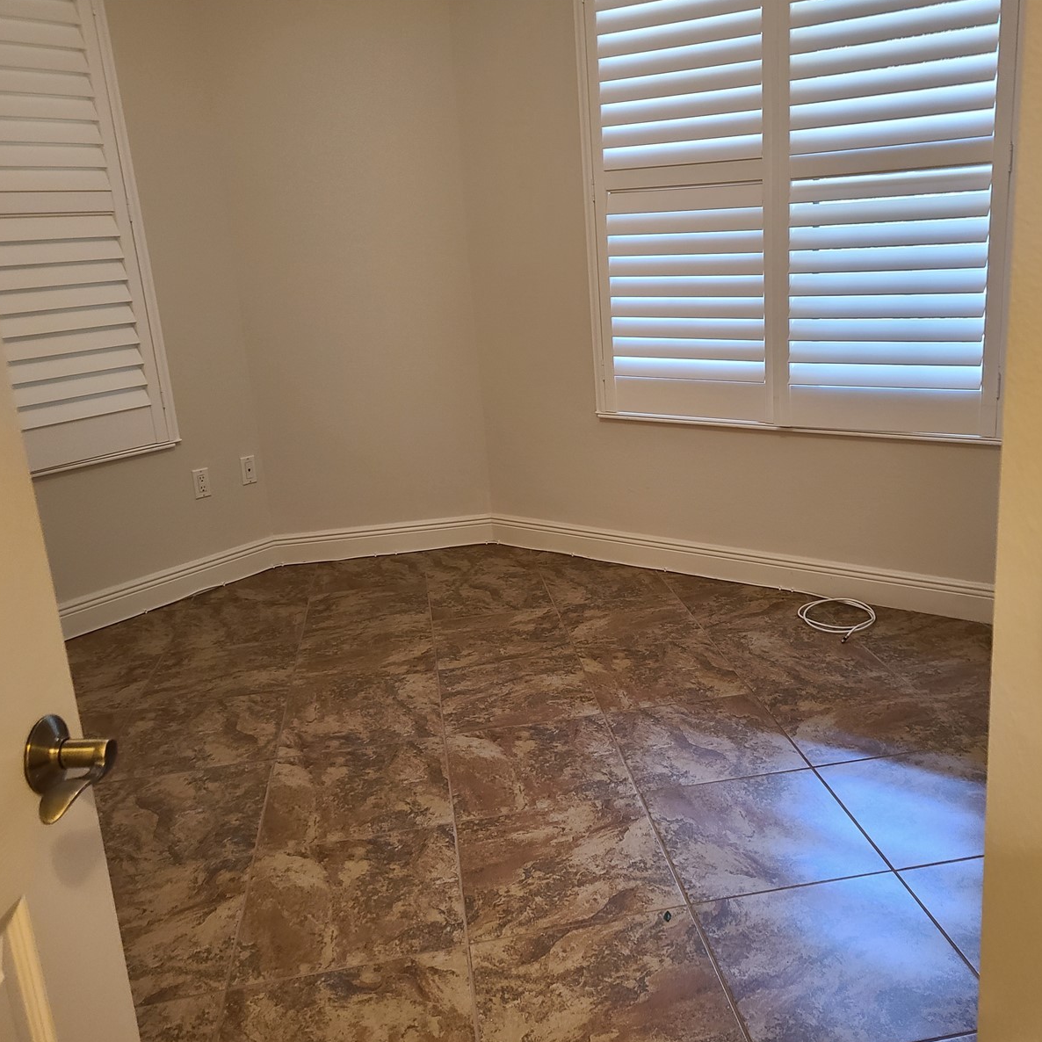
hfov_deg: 52.2
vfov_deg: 52.5
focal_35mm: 31
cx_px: 625
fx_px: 1056
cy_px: 523
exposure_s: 1/40
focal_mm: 5.4
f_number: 1.8
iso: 250
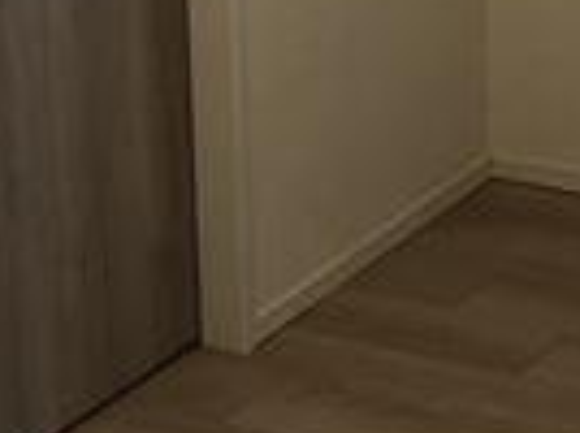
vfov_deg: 10.4
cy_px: -338
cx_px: 667
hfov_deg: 14.4
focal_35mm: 134
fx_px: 2241
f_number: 1.8
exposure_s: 1/20
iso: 40
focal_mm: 3.99
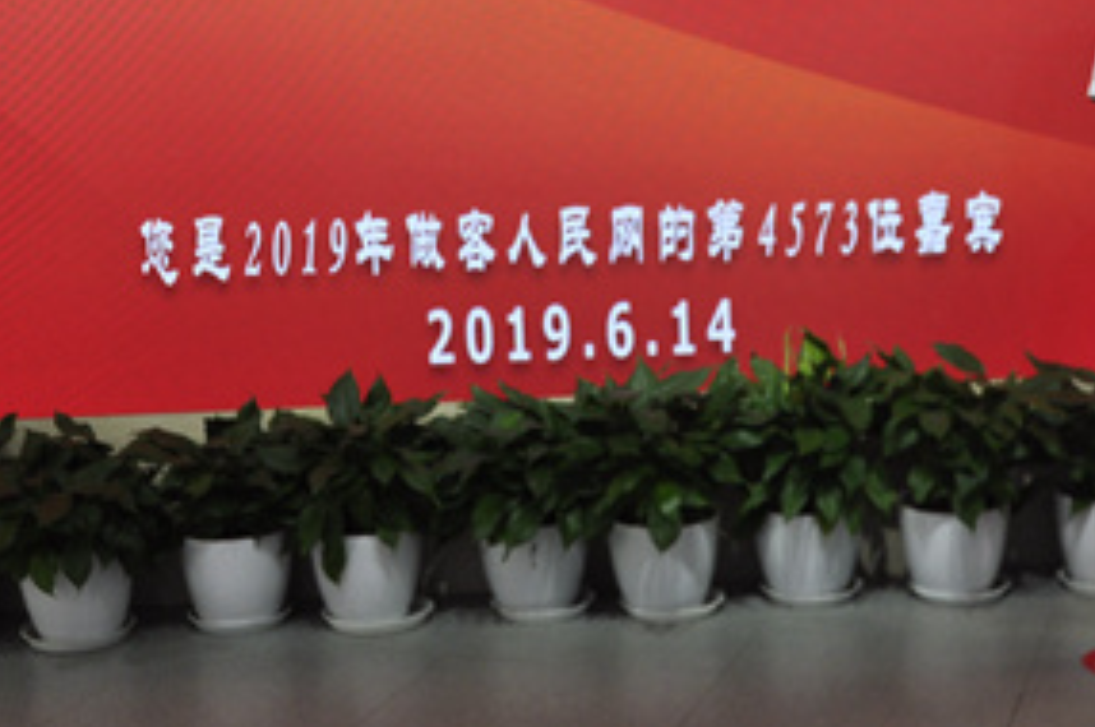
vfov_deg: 21.2
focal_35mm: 63
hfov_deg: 31.6
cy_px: 109
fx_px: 1914
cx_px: 747
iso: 400
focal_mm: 20
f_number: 3.5
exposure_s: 1/60
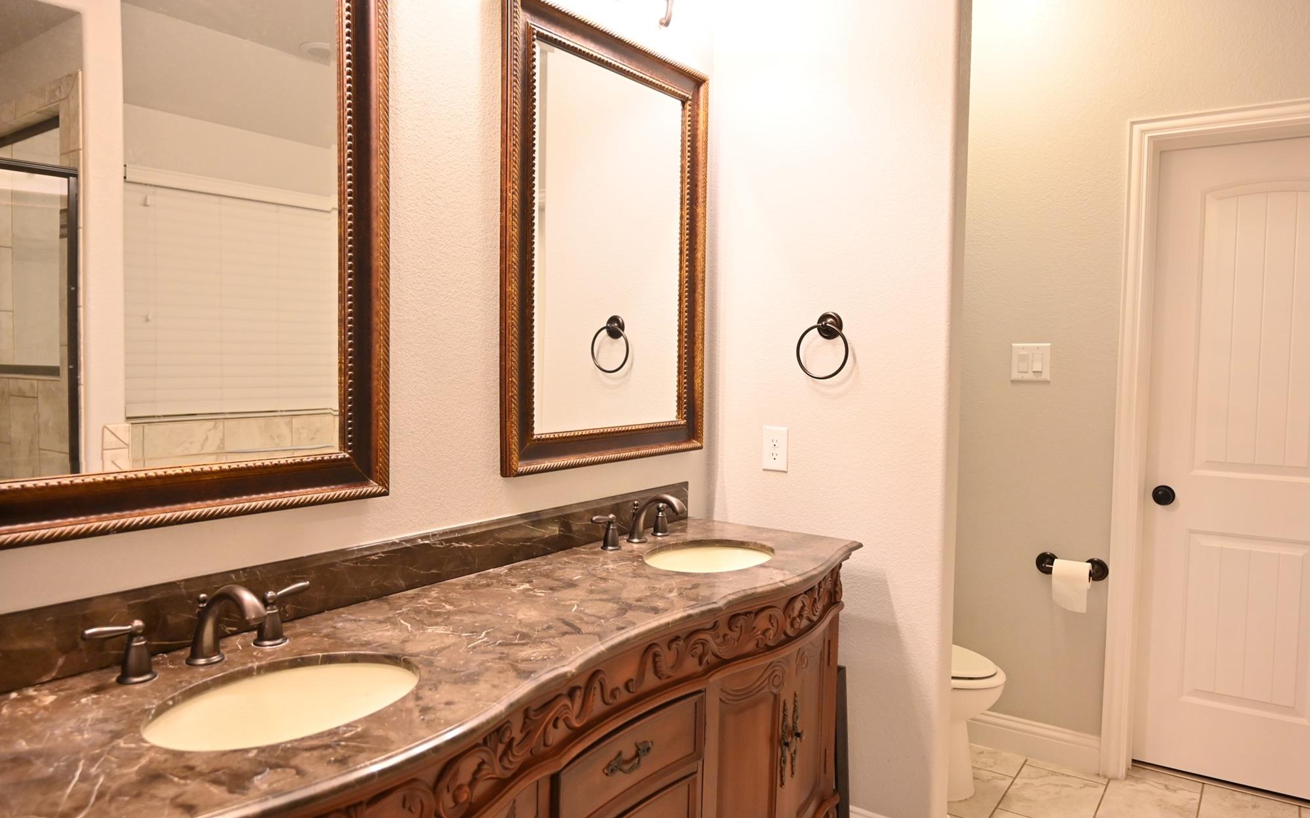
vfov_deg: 49.3
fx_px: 892
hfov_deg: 72.6
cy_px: 414
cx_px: 660
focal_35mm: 25
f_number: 4
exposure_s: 1/80
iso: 2200
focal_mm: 24
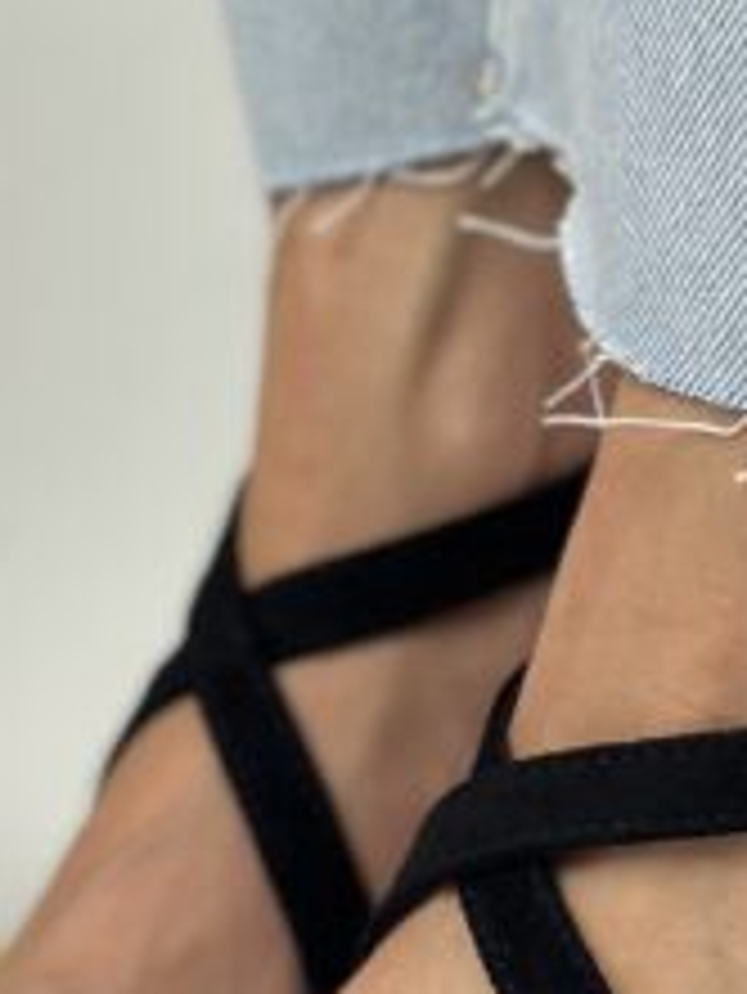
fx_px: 5002
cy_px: 382
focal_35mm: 174
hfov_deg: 8.5
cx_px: 315
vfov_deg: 11.3
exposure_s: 1/1062
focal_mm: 6.86
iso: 80
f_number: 1.78
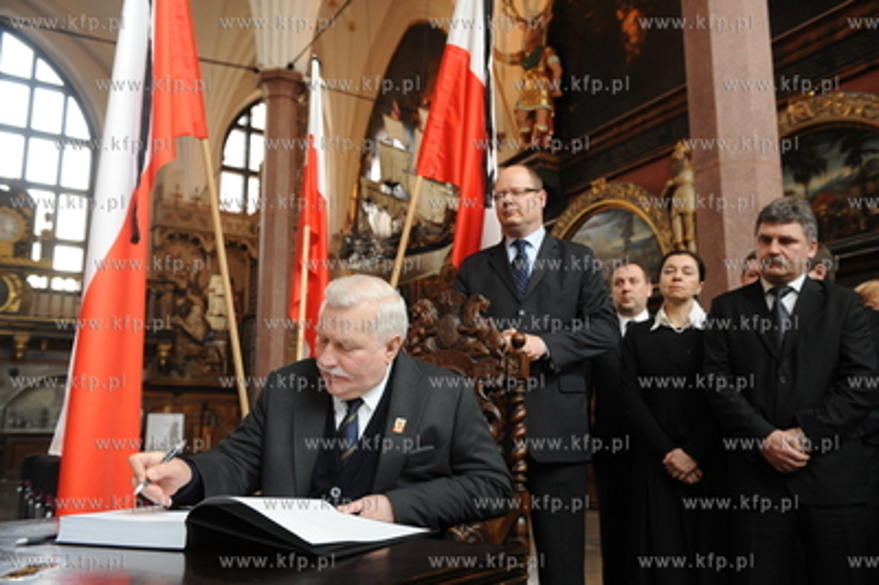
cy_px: 292
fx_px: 781
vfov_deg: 41.0
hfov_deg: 58.8
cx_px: 440
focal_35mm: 32
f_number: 4
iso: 1600
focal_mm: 32
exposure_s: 1/160
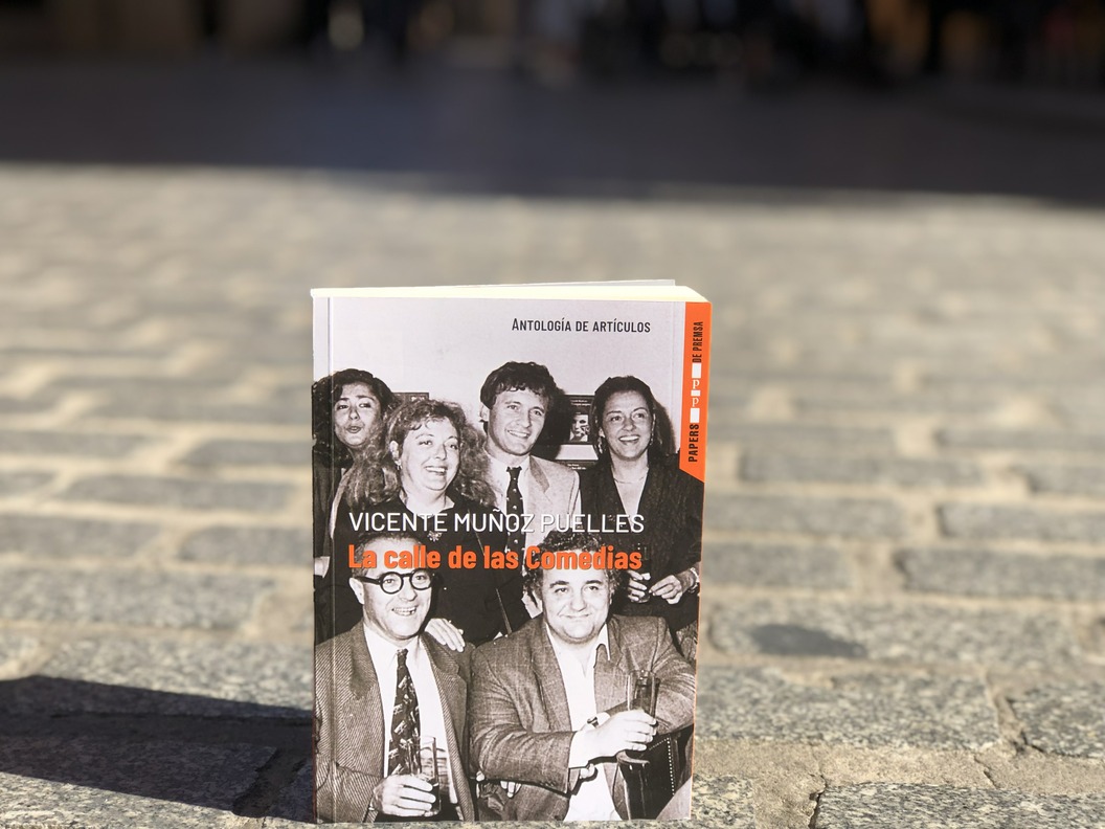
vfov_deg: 25.7
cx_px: 552
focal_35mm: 57
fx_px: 1820
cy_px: 414
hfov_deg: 33.8
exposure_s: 1/607
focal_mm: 6.6
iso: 20
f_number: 2.8
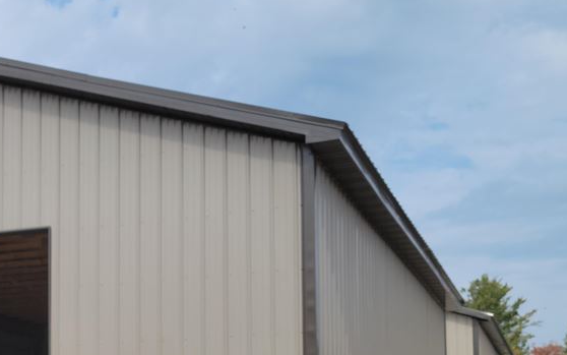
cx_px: 34
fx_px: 1051
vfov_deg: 18.6
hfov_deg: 28.7
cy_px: 363
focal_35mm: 68
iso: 25
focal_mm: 5.9
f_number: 2
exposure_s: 1/944
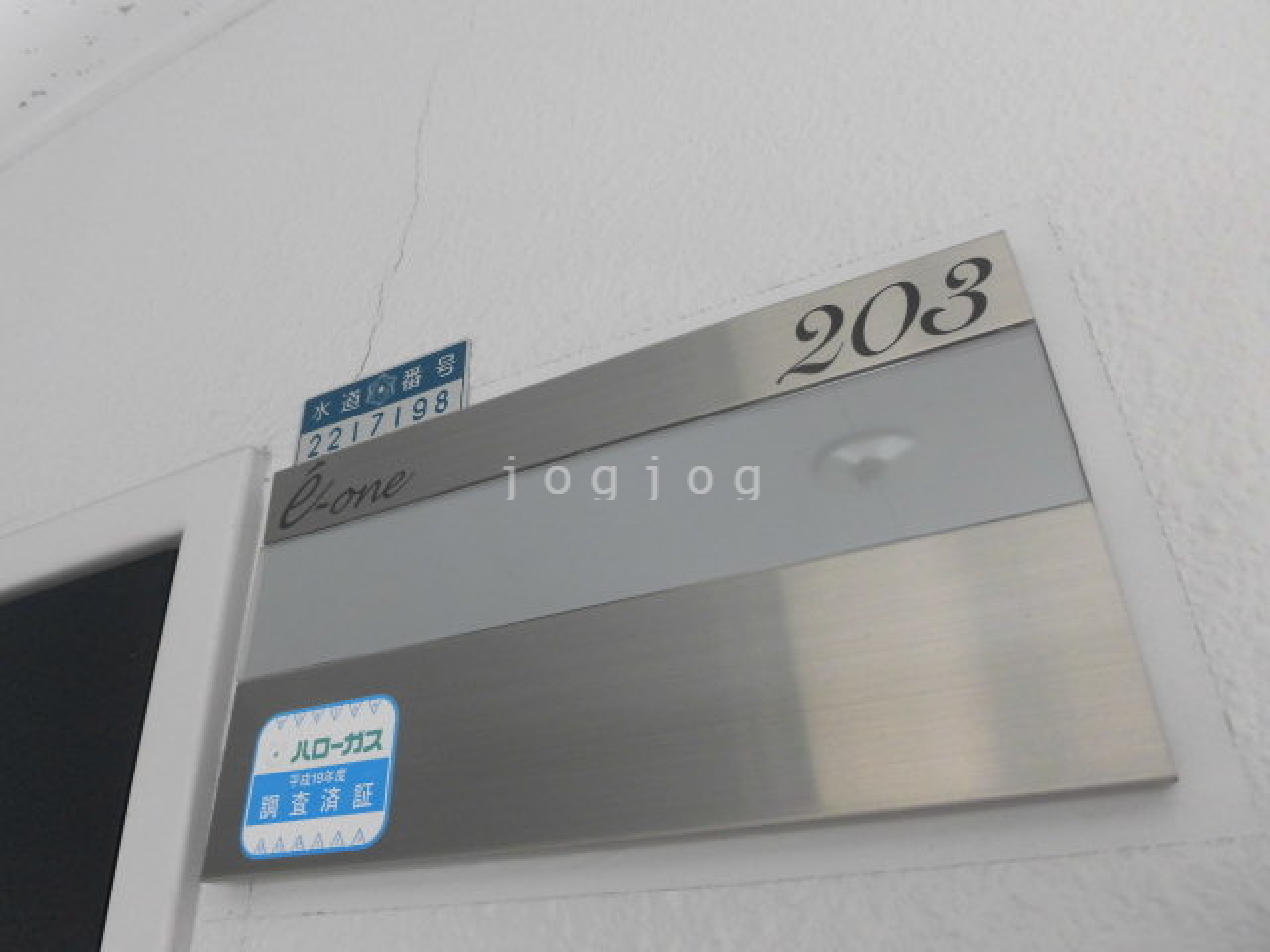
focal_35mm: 24
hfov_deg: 71.6
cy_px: 476
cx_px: 635
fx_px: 881
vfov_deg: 56.8
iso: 100
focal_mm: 4.3
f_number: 3.1
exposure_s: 1/100
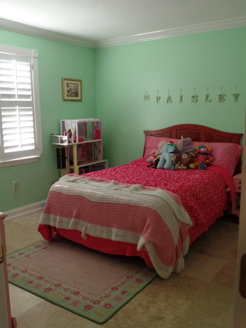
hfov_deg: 40.7
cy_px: 164
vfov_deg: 52.6
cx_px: 123
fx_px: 332
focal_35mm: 35
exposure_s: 1/30
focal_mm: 6.2
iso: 400
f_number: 3
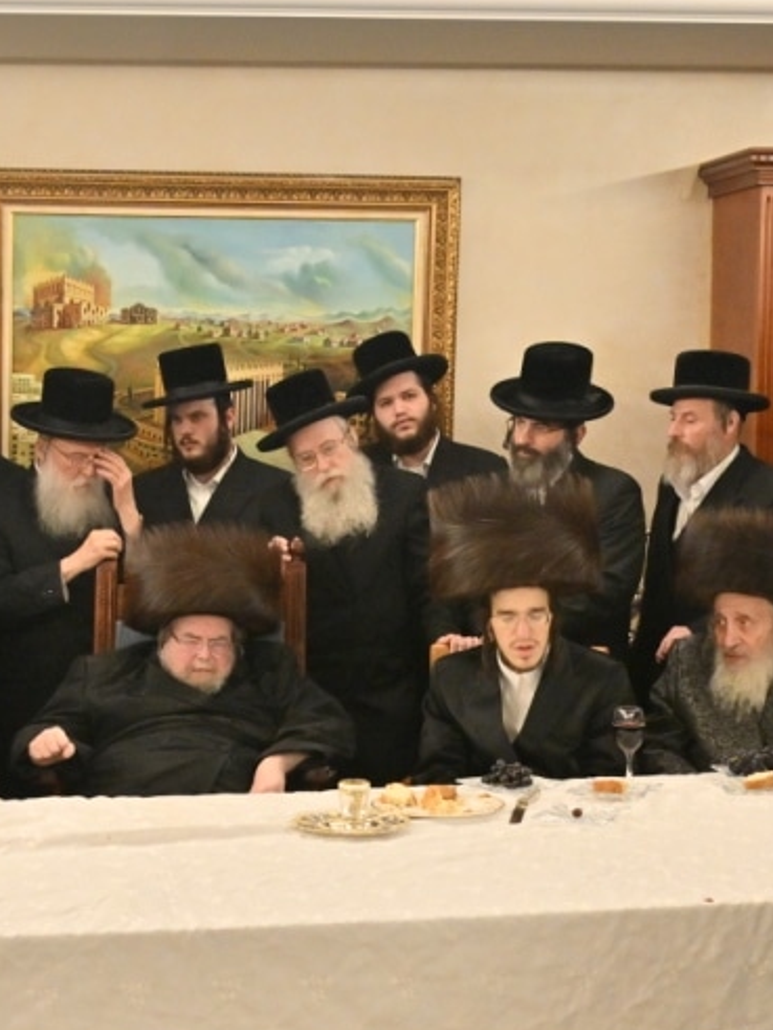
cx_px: 145
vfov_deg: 27.0
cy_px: 599
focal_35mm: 72
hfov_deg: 20.2
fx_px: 2144
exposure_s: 1/250
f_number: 4
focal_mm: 24
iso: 1250
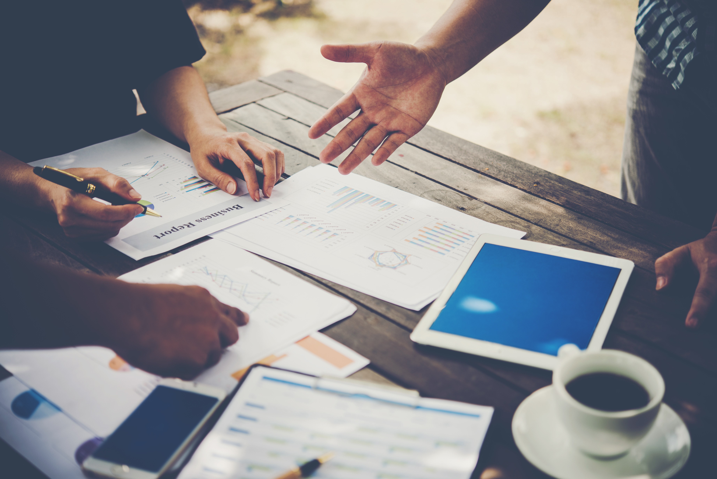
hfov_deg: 33.4
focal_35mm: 60
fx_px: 1195
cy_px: 240
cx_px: 358
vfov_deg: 22.6
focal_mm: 60
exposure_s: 1/200
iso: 100
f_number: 3.2
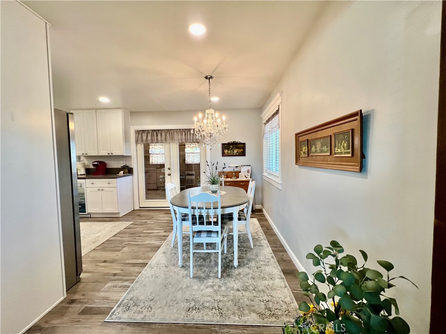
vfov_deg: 89.9
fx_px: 167
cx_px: 223
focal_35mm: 13
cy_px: 167
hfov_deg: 106.2
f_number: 1.8
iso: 200
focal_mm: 1.57
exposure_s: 1/120
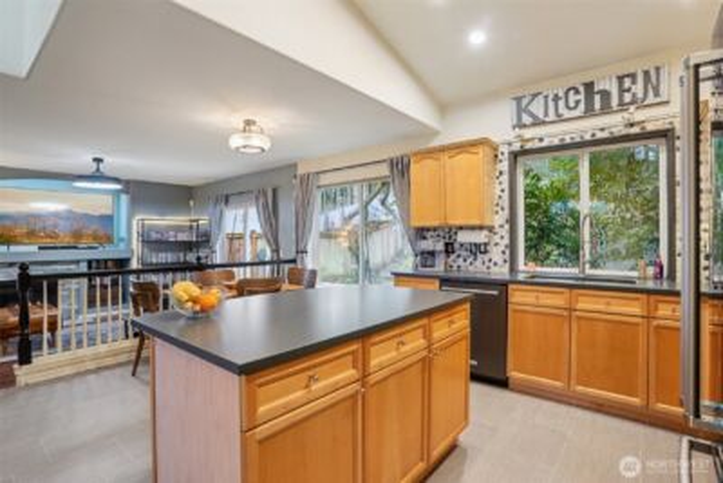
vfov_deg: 70.5
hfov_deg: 93.3
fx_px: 342
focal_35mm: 17
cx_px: 362
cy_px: 242
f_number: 8
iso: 400
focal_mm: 17
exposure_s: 1/10
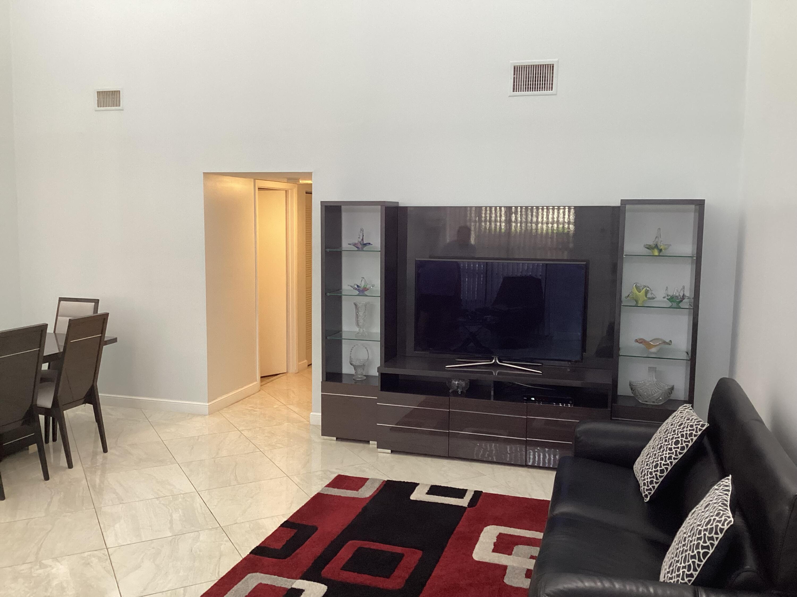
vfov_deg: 45.4
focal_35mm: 31
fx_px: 714
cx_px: 398
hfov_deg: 58.4
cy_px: 298
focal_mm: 3.3
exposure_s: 1/60
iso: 160
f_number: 2.4
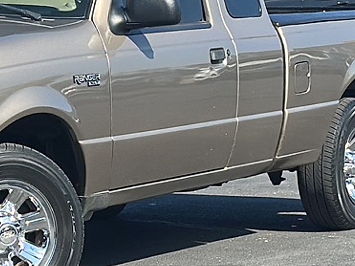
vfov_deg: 8.8
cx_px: 6
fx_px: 1723
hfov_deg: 11.7
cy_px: 114
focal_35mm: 168
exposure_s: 1/2262
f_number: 1.78
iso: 64
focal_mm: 6.86
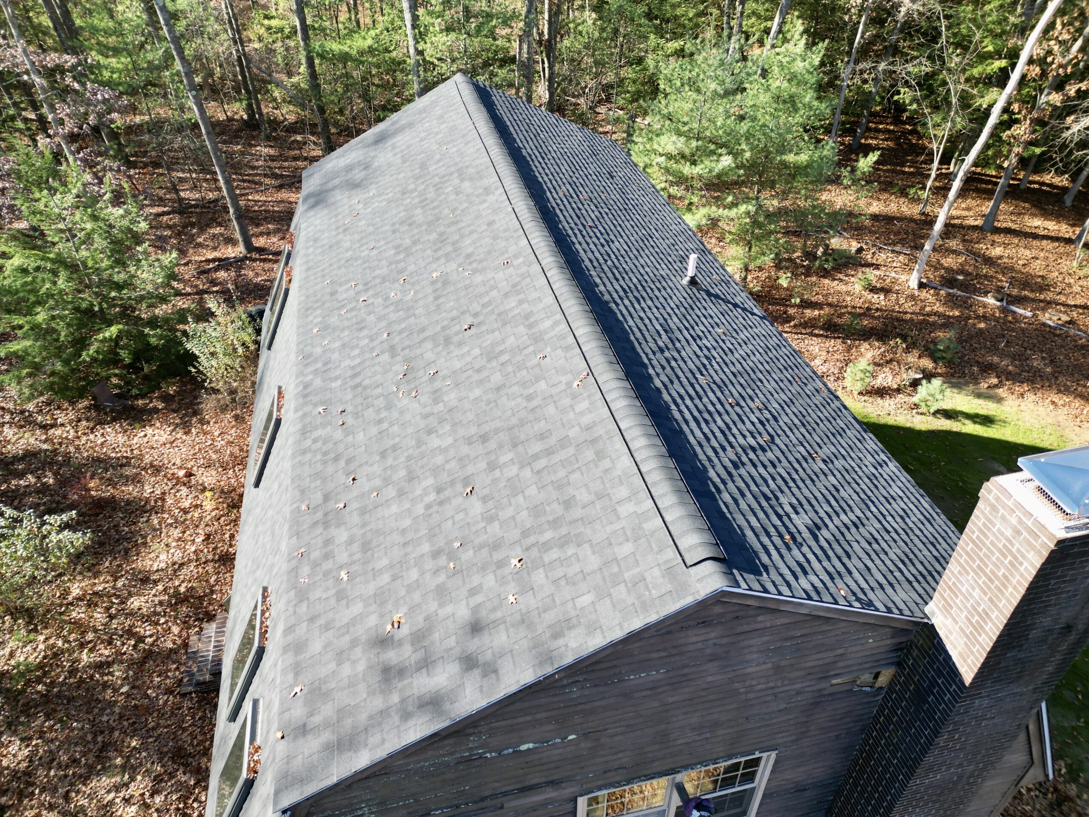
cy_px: 408
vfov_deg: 56.8
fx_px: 755
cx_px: 544
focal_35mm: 24
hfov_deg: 71.6
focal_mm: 6.72
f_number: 1.7
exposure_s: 1/500
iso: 120
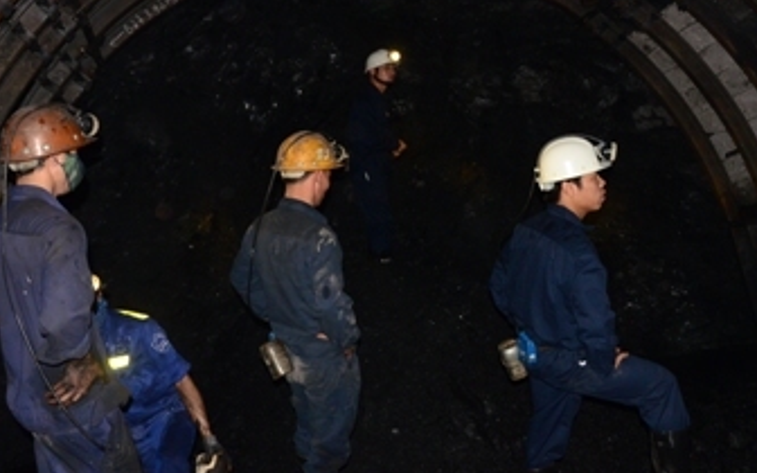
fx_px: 866
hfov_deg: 47.0
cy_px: 178
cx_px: 439
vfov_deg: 30.4
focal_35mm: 42
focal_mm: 22
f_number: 5.6
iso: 1600
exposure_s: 1/80
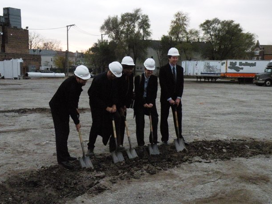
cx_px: 132
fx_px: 346
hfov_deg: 42.9
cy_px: 104
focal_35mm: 44
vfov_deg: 32.9
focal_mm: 7.4
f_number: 5.6
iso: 400
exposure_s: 1/500
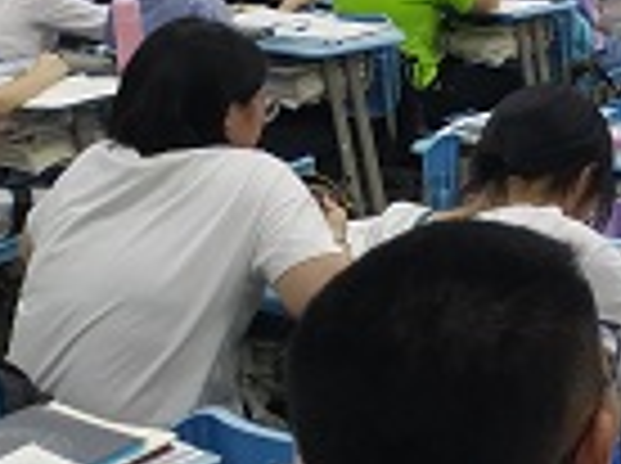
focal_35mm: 87
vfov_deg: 16.8
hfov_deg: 18.9
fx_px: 1558
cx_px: 1017
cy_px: 101
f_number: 1.9
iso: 250
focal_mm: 3.94
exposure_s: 1/20
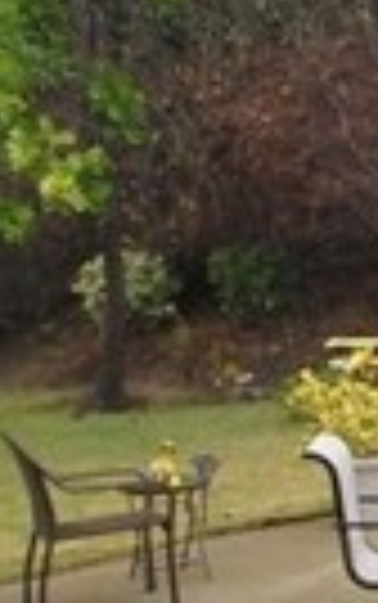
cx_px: 855
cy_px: 315
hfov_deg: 13.8
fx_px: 1201
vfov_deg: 28.2
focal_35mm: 73
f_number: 5.6
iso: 200
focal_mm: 10
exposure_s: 1/125
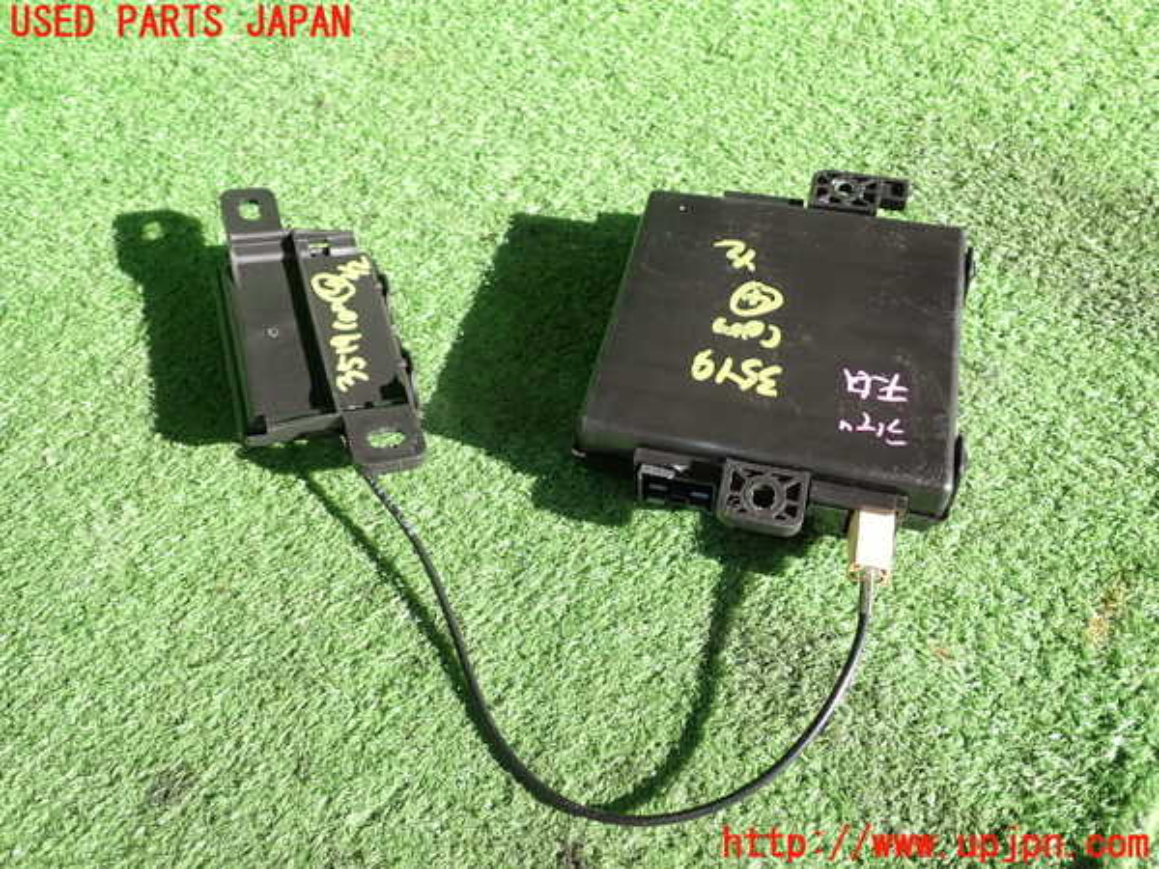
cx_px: 580
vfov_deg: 46.8
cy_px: 434
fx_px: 1004
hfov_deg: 60.0
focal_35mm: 30
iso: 100
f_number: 6.3
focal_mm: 5.4
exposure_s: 1/50
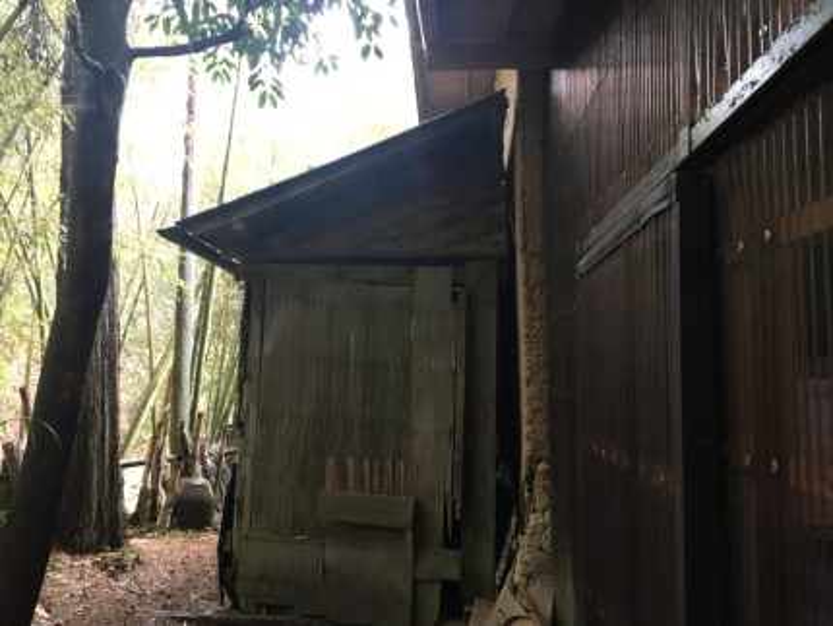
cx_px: 416
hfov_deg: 61.6
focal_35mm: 29
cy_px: 313
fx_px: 698
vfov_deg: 48.3
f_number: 2.2
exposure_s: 1/30
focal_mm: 4.15
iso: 160
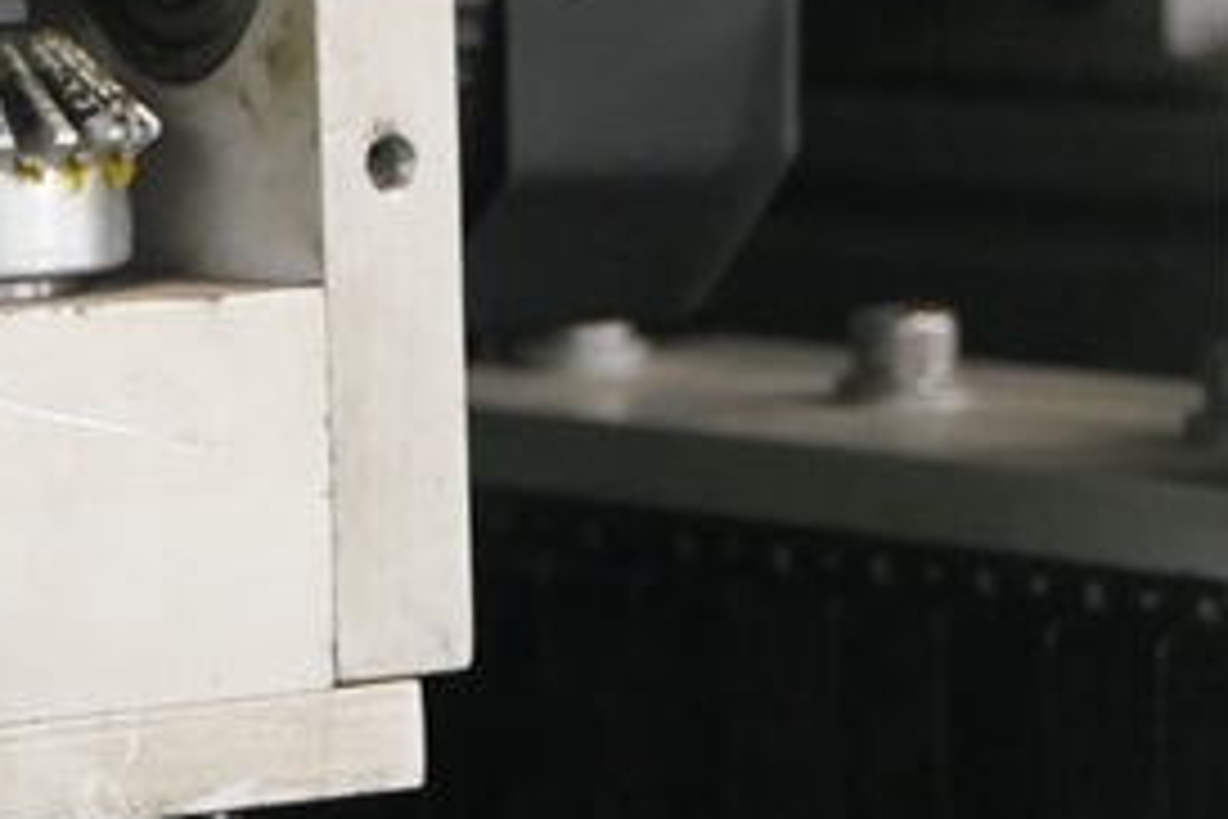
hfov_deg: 9.5
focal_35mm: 216
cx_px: 324
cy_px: 464
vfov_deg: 6.4
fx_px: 7367
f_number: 3.7
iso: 1600
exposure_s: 1/80
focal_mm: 21.6
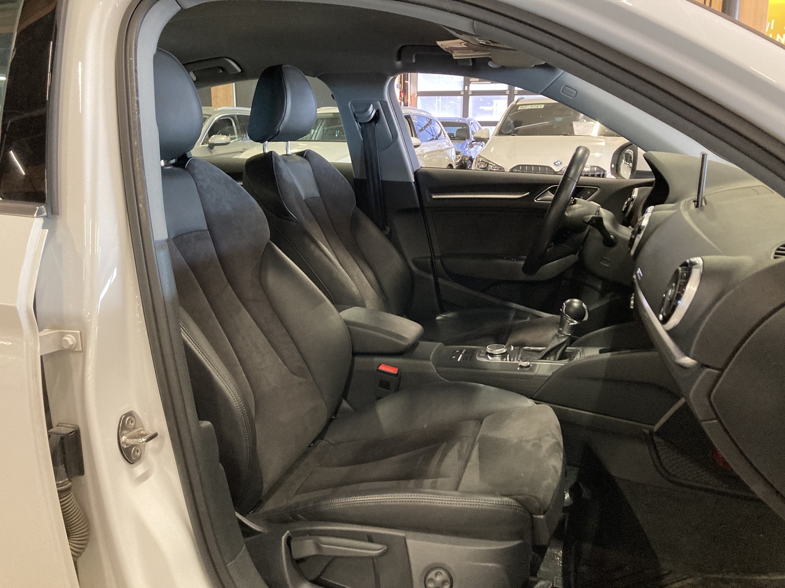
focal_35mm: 28
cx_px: 392
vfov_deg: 49.7
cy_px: 294
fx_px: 635
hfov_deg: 63.4
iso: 320
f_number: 1.8
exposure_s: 1/42
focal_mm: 3.99
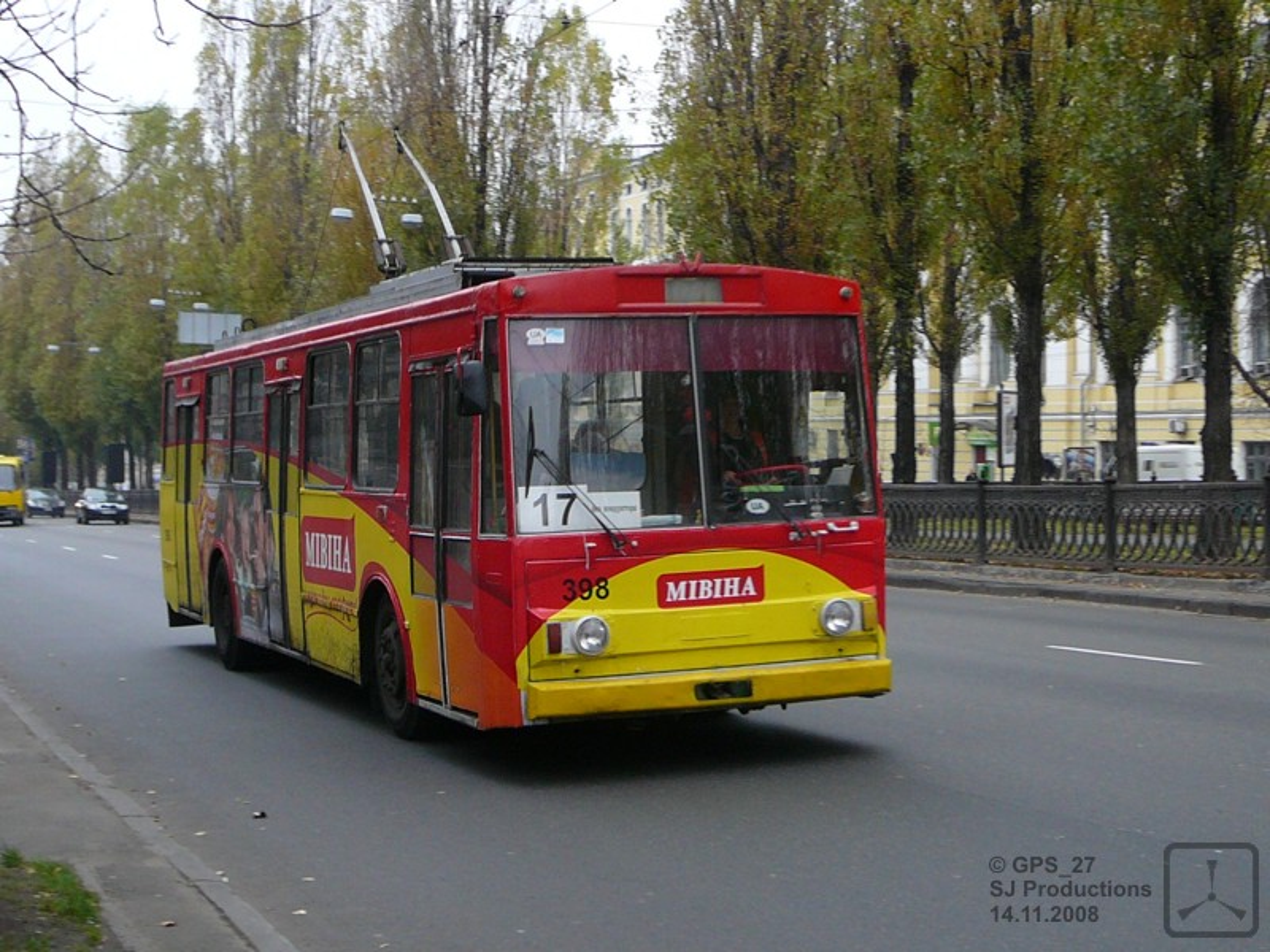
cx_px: 635
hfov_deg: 43.9
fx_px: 1578
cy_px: 476
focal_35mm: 43
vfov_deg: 33.6
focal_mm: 6.4
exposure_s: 1/80
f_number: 3.2
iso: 100
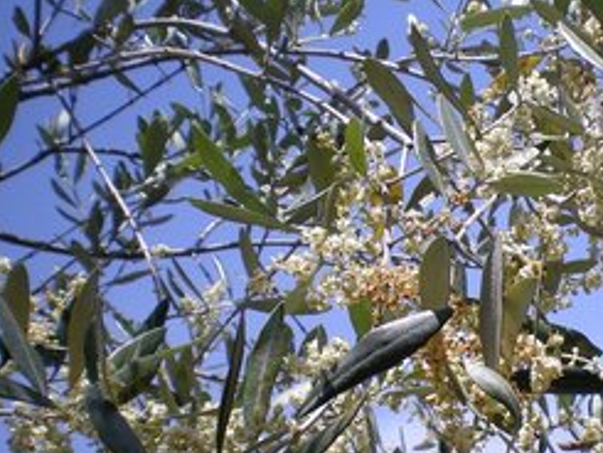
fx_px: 1081
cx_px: 448
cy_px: 288
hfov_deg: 30.7
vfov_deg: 23.6
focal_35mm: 62
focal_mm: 6.3
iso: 64
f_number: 4.6
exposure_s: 1/606
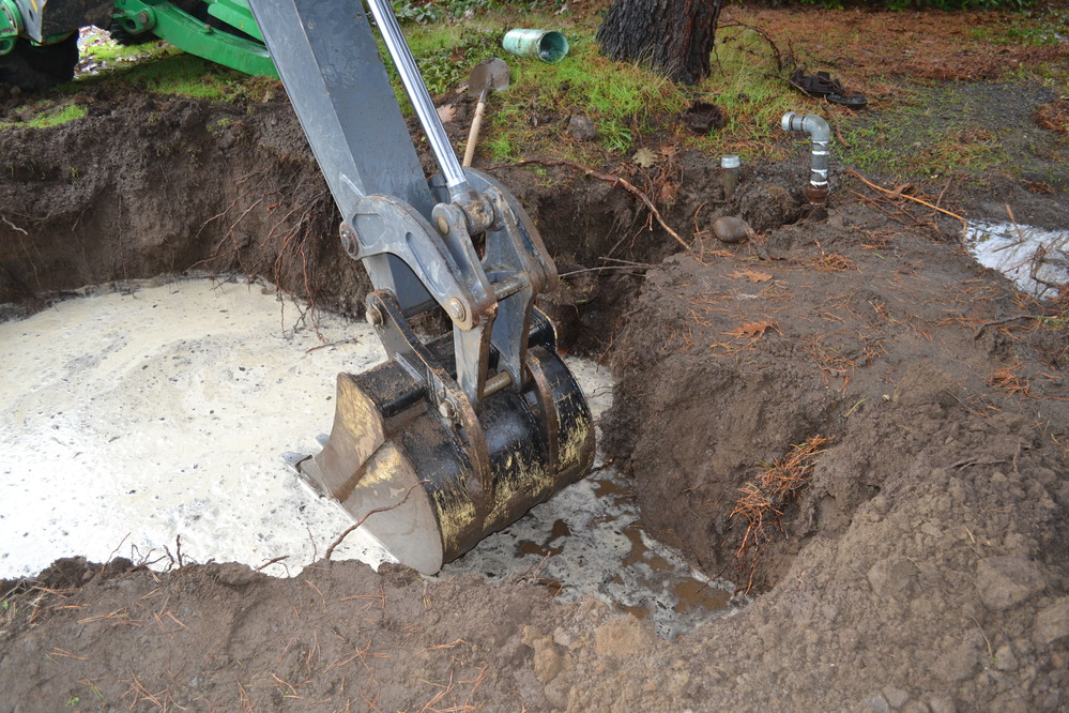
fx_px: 802
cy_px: 356
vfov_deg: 47.9
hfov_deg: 67.4
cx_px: 534
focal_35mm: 27
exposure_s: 1/60
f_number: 3.5
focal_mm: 18
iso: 400
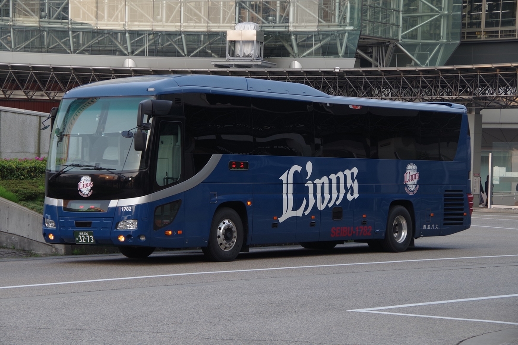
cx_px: 259
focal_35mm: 102
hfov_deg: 20.0
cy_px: 172
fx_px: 1468
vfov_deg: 13.4
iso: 400
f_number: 7.1
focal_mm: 68
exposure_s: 1/125
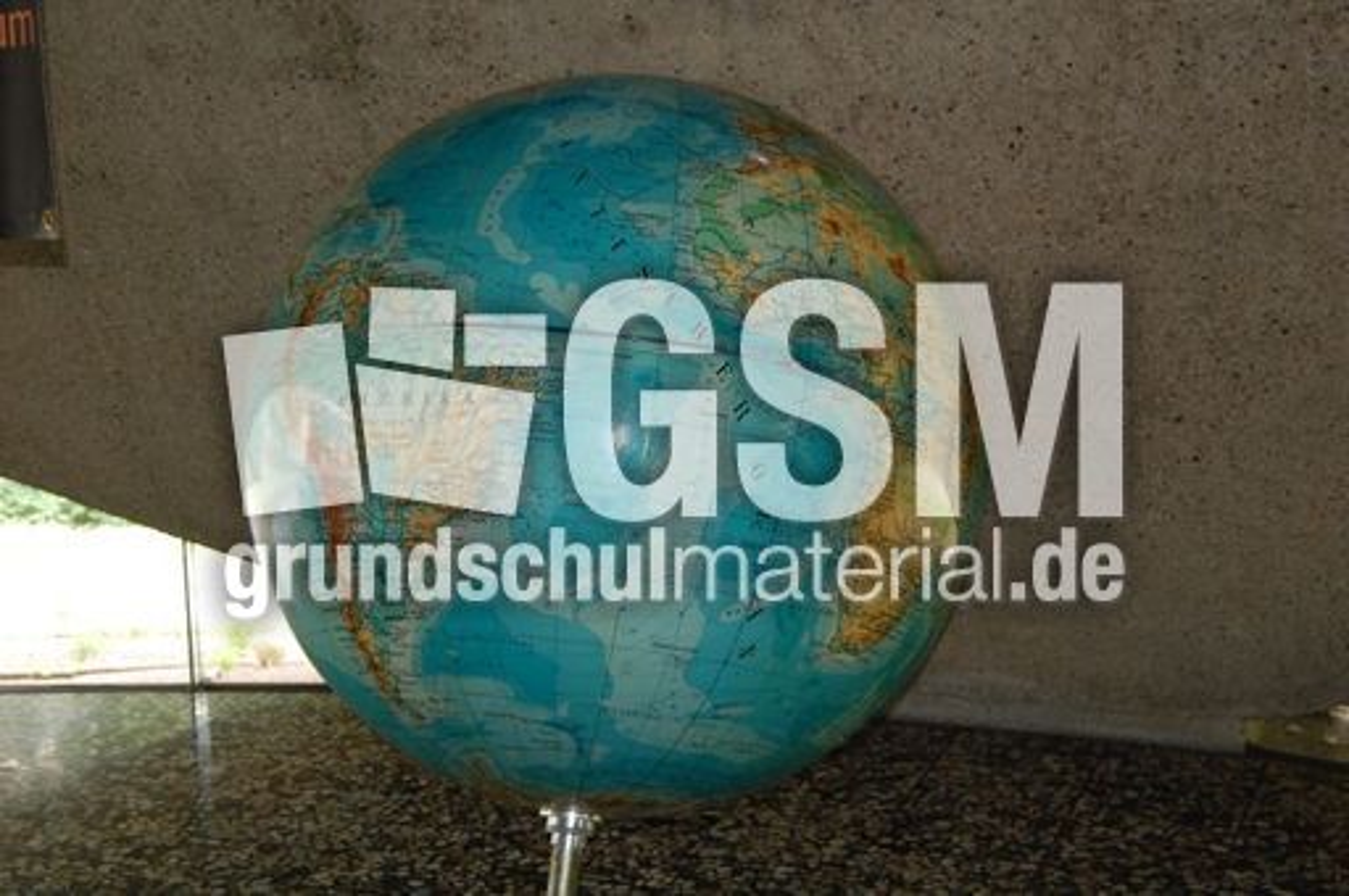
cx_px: 674
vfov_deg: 26.4
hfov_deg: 38.9
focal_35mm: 51
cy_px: 448
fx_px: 1909
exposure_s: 1/60
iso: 400
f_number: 4.5
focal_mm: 34
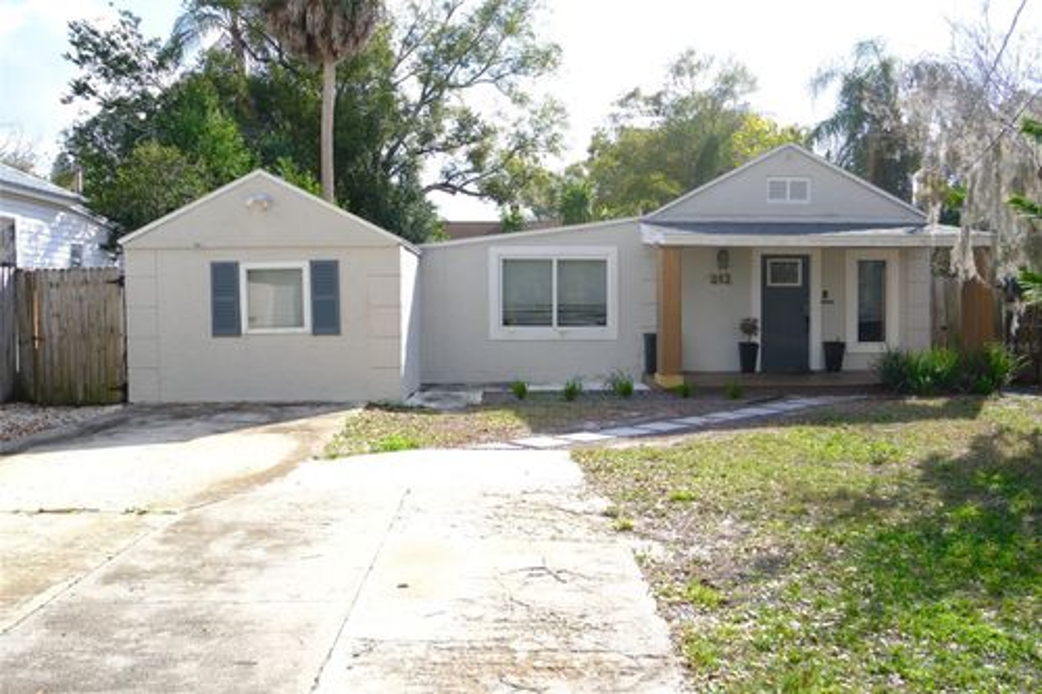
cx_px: 521
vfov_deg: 43.6
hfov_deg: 61.9
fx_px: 868
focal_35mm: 30
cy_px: 347
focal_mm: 19.7
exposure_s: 1/420
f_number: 4
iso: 160
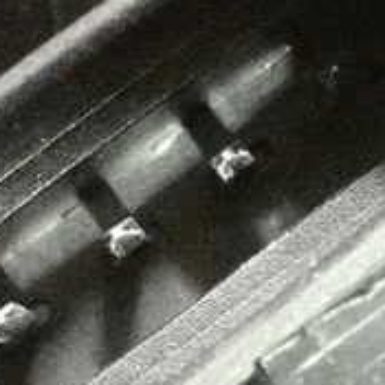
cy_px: 191
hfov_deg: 7.5
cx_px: 101
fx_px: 2932
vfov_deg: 7.5
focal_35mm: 233
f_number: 4.1
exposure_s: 1/60
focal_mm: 13.65
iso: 12800
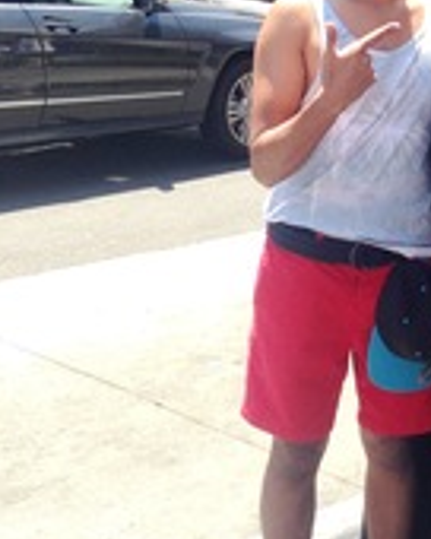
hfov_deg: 16.3
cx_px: 488
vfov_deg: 20.9
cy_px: 174
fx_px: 1451
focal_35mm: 91
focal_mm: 4.13
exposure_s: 1/452
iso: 50
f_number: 2.4
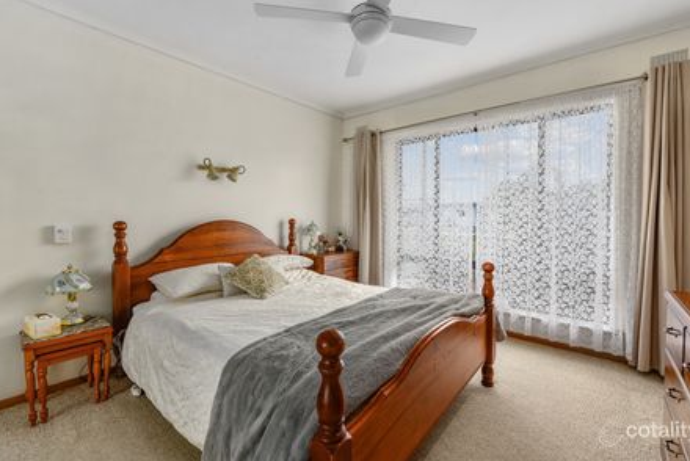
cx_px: 356
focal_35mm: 16
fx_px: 307
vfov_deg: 73.8
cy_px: 217
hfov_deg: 96.7
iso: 125
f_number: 11
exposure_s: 1/13
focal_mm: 15
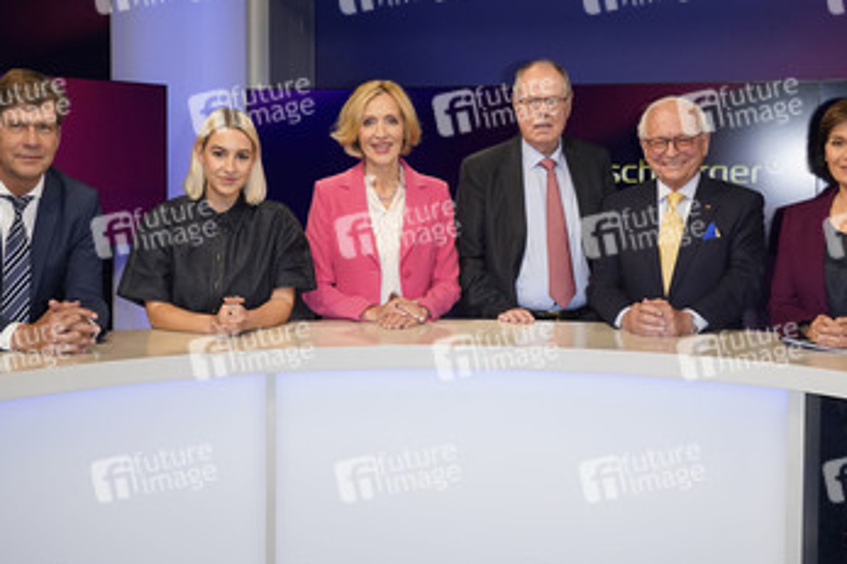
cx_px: 431
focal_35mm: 39
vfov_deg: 34.2
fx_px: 917
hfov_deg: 49.6
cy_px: 291
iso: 2000
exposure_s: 1/160
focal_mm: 30
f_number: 6.3
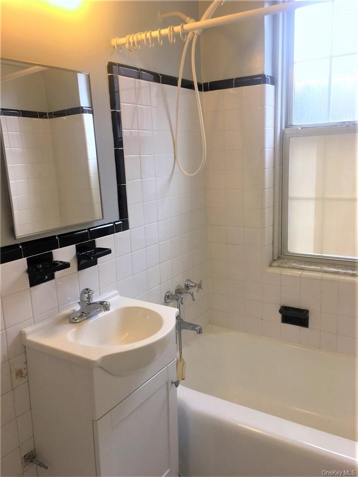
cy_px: 238
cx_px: 179
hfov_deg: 48.2
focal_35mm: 29
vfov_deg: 61.7
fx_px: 400
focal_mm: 4.15
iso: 25
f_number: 2.2
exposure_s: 1/40
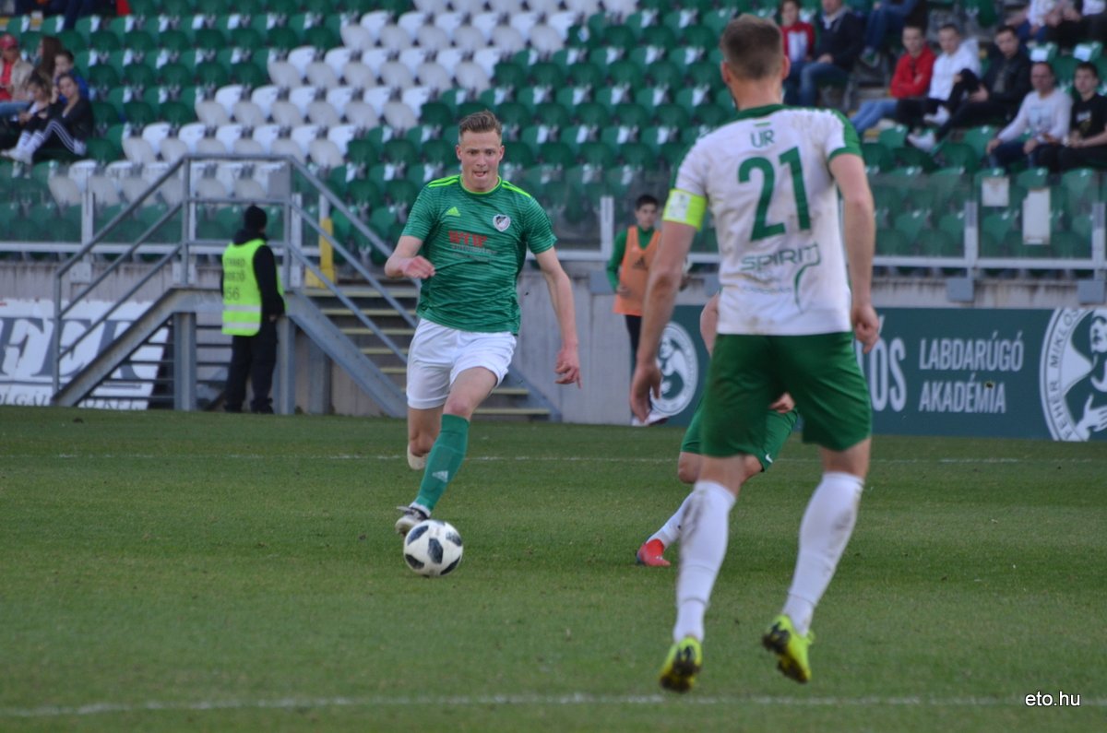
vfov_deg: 3.4
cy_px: 366
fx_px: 12429
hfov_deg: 5.1
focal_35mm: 405
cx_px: 554
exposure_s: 1/640
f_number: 5.6
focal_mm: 270
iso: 500
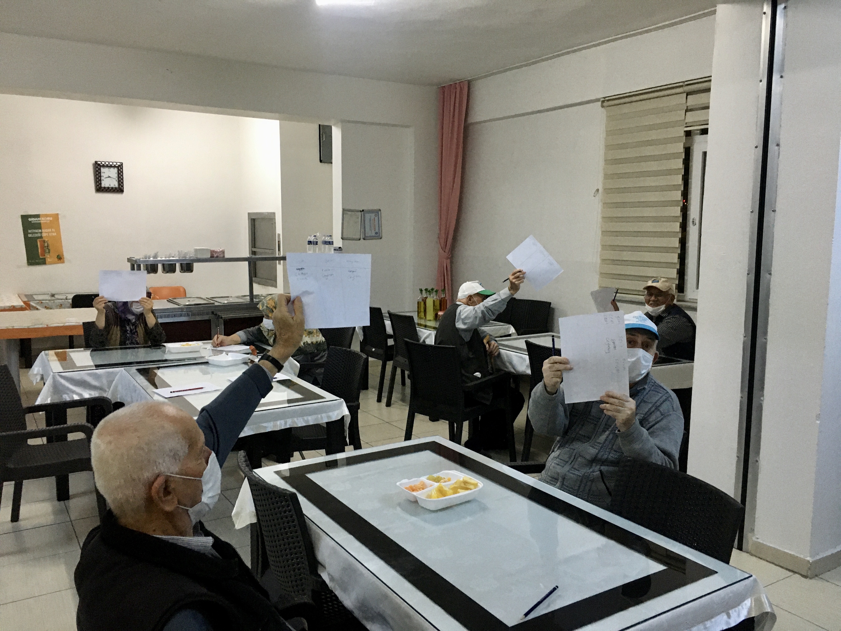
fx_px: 705
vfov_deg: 48.2
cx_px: 420
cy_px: 316
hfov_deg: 61.7
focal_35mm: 29
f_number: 2.2
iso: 200
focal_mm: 4.15
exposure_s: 1/25
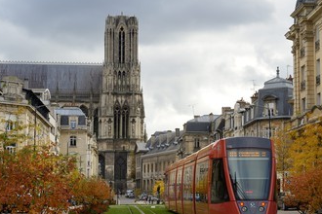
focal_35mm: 79
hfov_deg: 25.6
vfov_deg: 17.3
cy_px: 130
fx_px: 707
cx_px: 192
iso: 400
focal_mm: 62
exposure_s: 1/200
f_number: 13
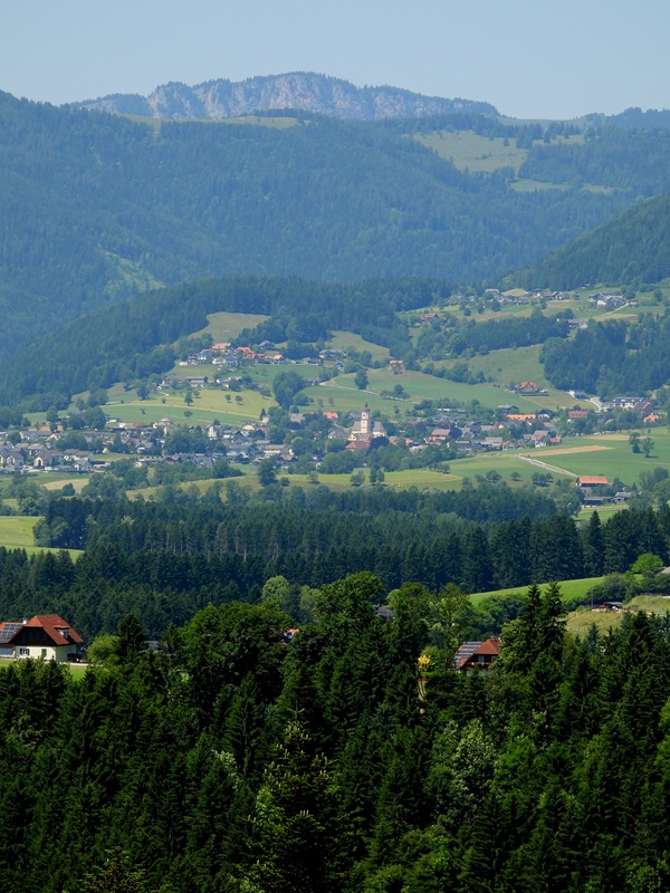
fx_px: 5161
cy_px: 446
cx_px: 335
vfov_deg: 9.9
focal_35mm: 200
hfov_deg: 7.4
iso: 100
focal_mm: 35.7
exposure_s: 1/640
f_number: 4.5
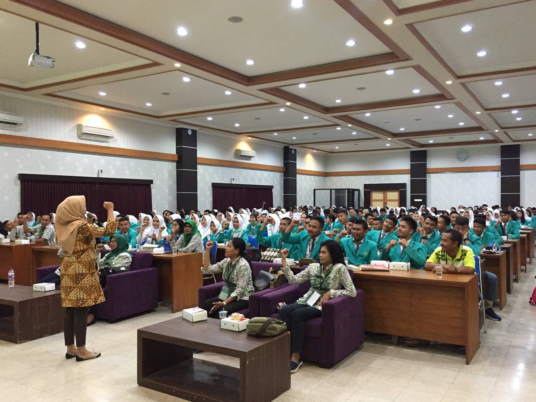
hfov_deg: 59.9
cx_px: 274
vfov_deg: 46.8
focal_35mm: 30
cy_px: 201
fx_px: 465
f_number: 2.2
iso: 250
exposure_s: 1/25
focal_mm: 4.15
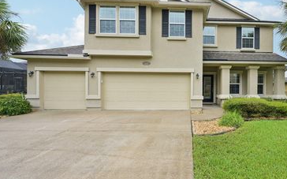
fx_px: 164
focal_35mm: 21
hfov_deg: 79.5
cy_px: 89
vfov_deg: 57.2
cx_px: 192
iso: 100
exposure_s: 1/180
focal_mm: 15
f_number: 8
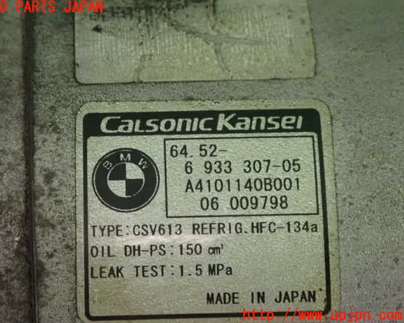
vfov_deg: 14.7
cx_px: 189
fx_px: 1255
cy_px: 162
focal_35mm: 105
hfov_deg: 18.3
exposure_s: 1/50
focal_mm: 18
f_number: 4.9
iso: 1600
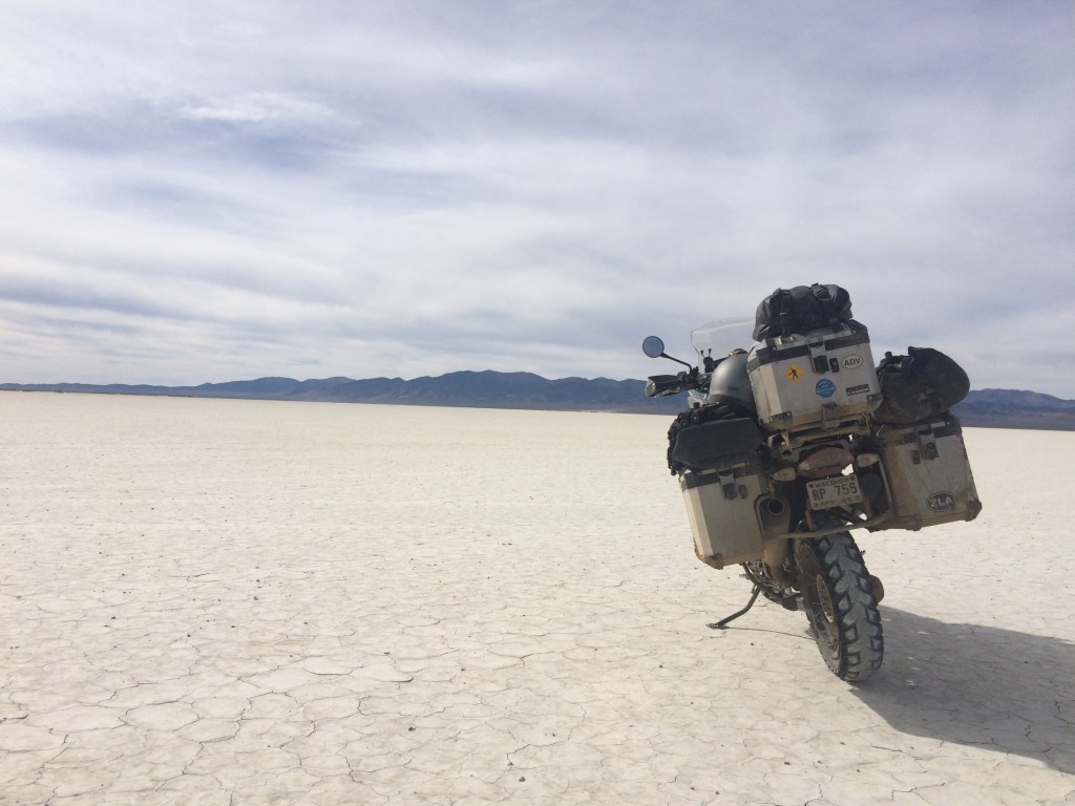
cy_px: 403
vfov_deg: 48.2
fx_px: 901
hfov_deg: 61.7
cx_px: 538
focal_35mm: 29
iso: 32
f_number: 2.2
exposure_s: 1/5882
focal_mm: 4.15
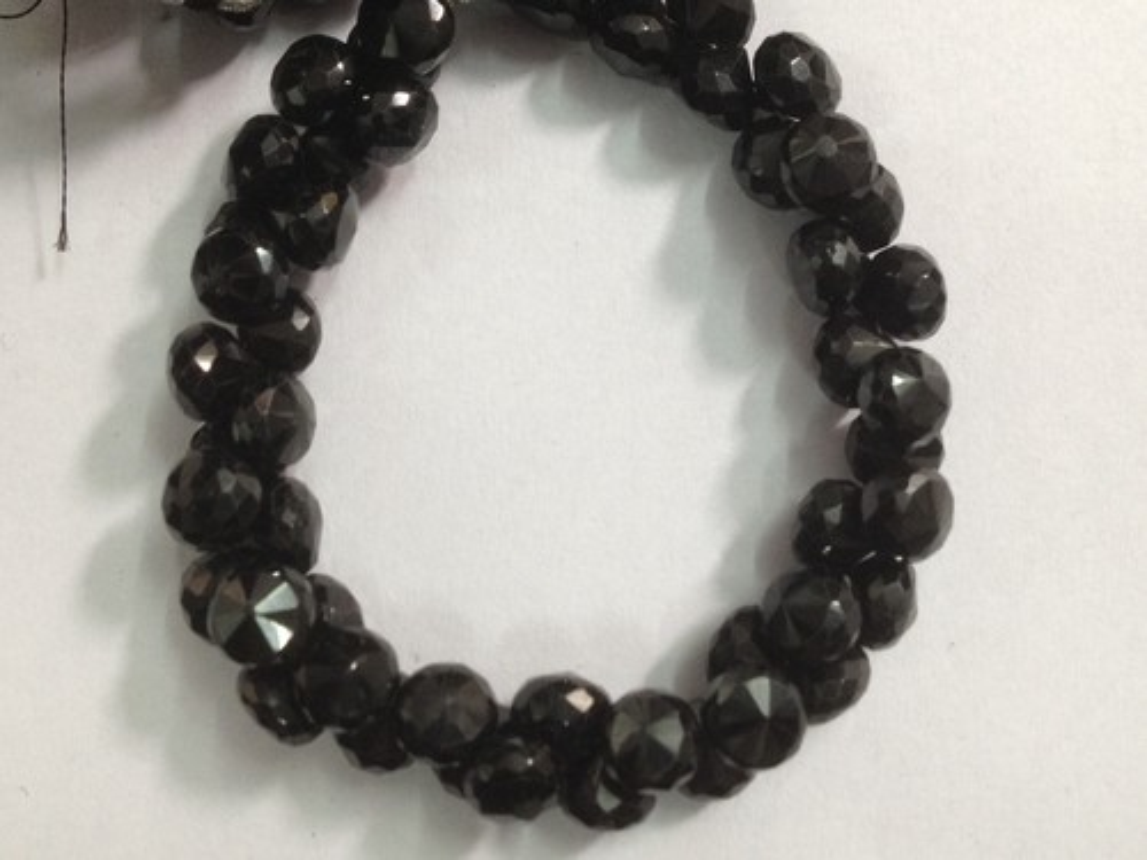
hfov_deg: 52.6
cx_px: 574
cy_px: 430
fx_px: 1160
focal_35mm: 35
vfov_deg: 40.7
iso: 125
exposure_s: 1/20
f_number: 2.4
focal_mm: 4.28
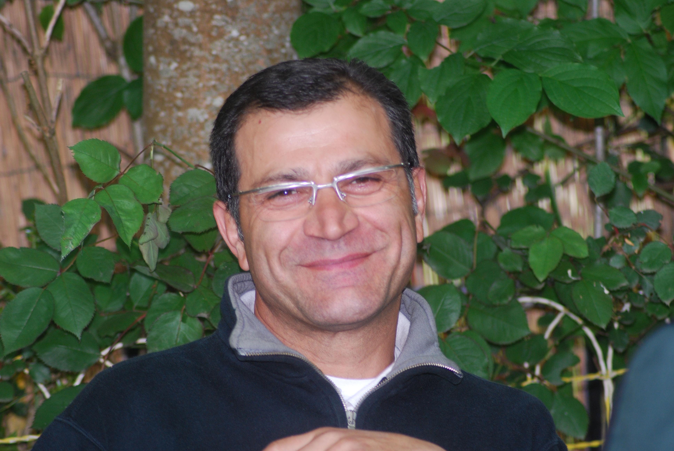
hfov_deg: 9.8
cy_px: 226
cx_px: 337
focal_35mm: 210
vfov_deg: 6.6
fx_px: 3936
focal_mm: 140
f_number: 4.5
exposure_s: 1/60
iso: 320
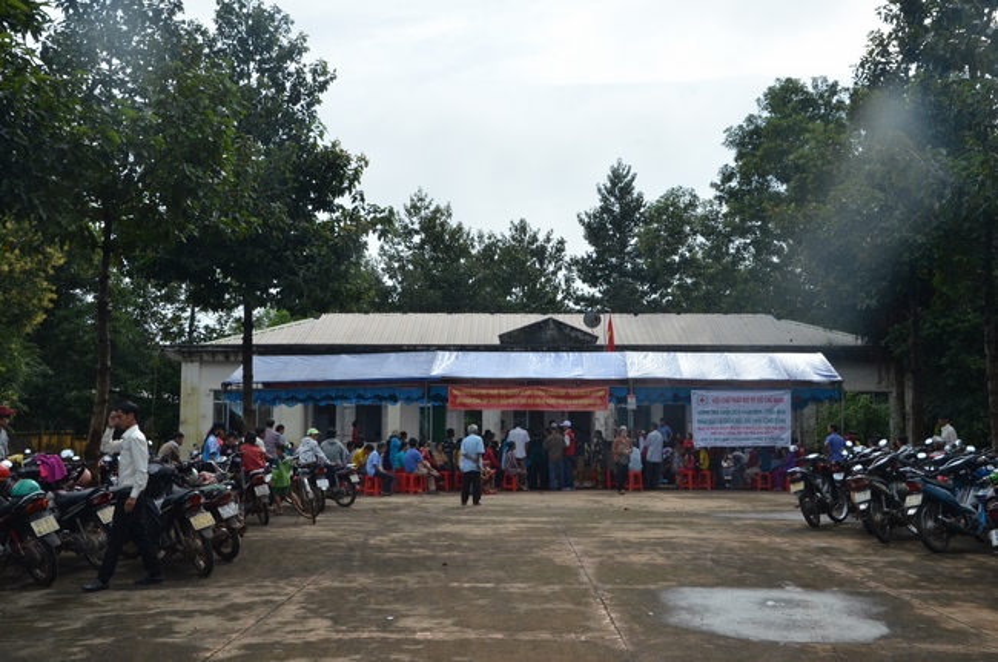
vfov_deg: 31.8
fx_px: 1162
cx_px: 499
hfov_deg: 46.5
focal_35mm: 42
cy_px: 331
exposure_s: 1/800
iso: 1000
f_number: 14
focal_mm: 28
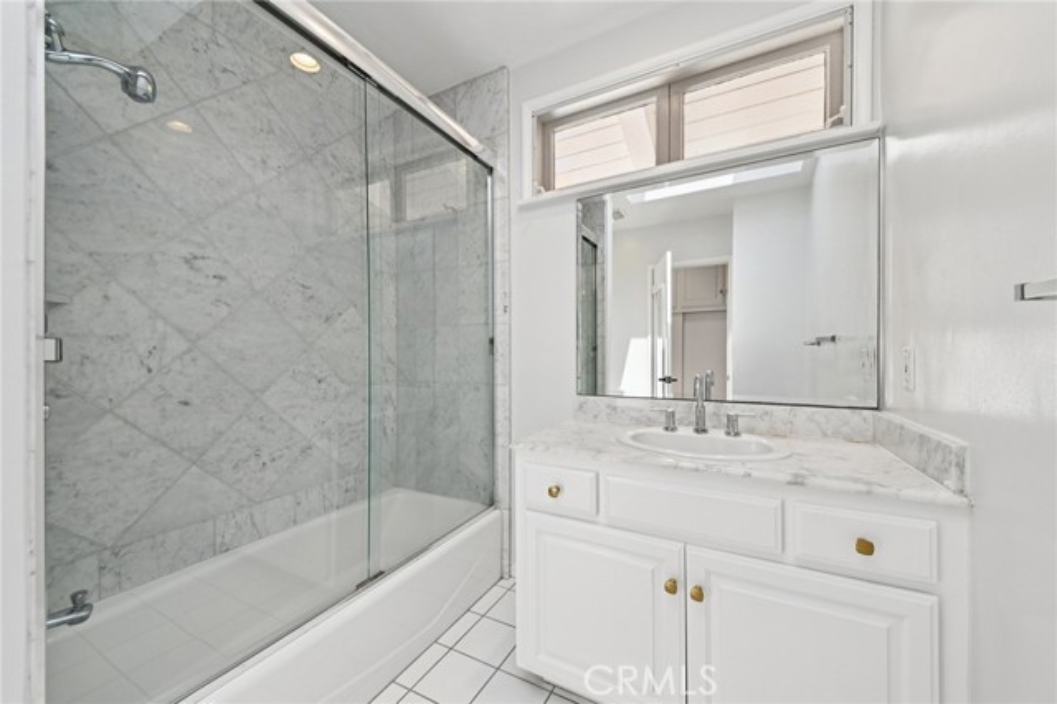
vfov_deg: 85.4
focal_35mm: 13
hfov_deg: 108.4
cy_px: 352
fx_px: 381
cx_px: 528
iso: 250
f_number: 8
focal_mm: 13
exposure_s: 1/40
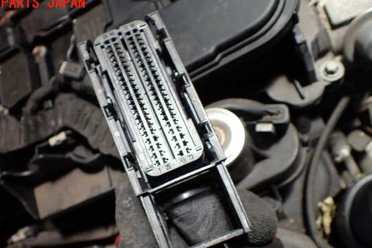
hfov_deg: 54.3
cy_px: 151
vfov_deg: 37.7
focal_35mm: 35
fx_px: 362
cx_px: 168
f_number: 2.3
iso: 200
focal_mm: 5.4
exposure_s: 1/125
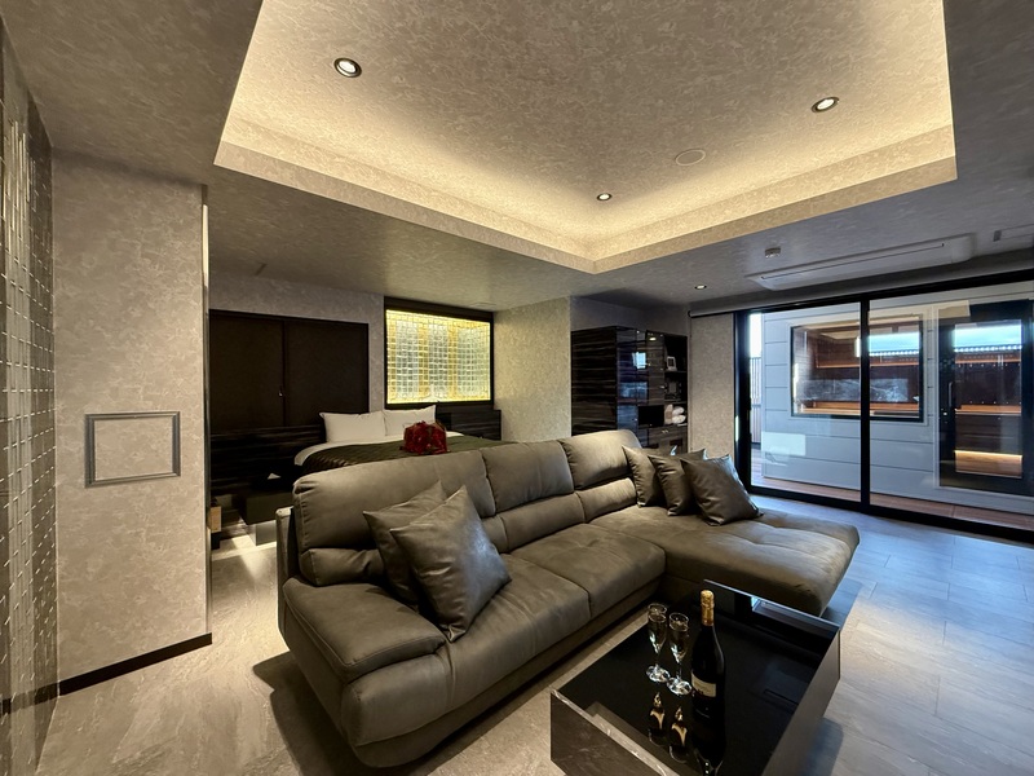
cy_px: 388
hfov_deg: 102.1
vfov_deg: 85.7
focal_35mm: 14
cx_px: 517
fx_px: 418
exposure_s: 1/100
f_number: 2.2
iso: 320
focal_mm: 2.22
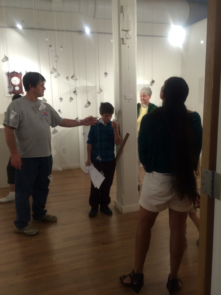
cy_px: 148
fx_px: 247
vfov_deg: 61.7
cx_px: 110
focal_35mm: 29
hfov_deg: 48.2
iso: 80
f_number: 2.2
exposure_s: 1/33
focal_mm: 4.15
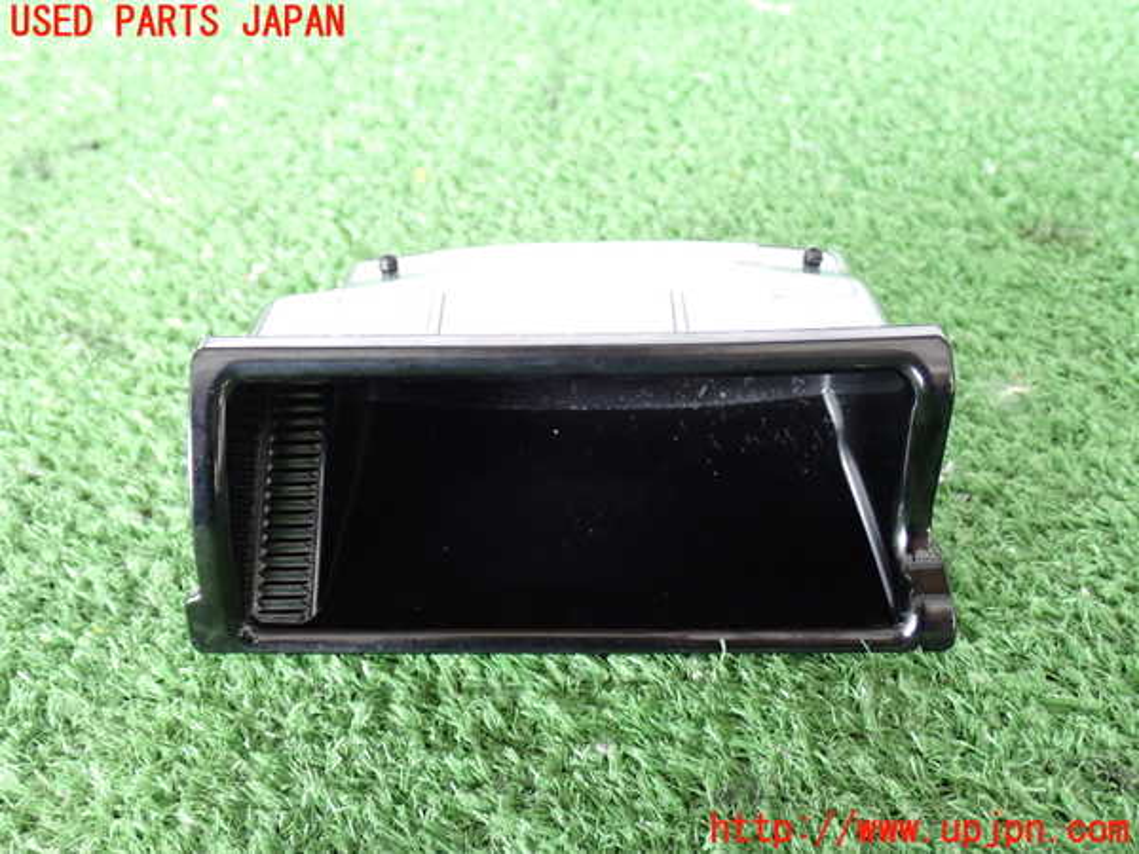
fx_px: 1349
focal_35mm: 41
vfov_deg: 35.1
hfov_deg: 45.8
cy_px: 427
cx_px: 570
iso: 640
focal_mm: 7.31
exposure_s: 1/40
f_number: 2.8
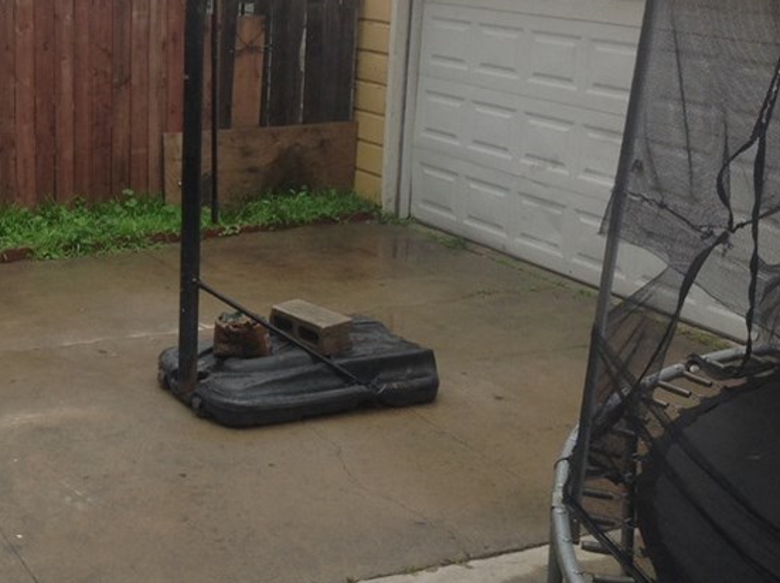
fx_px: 1463
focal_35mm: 65
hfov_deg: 29.2
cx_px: 156
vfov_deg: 22.4
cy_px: 155
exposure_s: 1/315
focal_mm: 4.28
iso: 50
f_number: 2.4
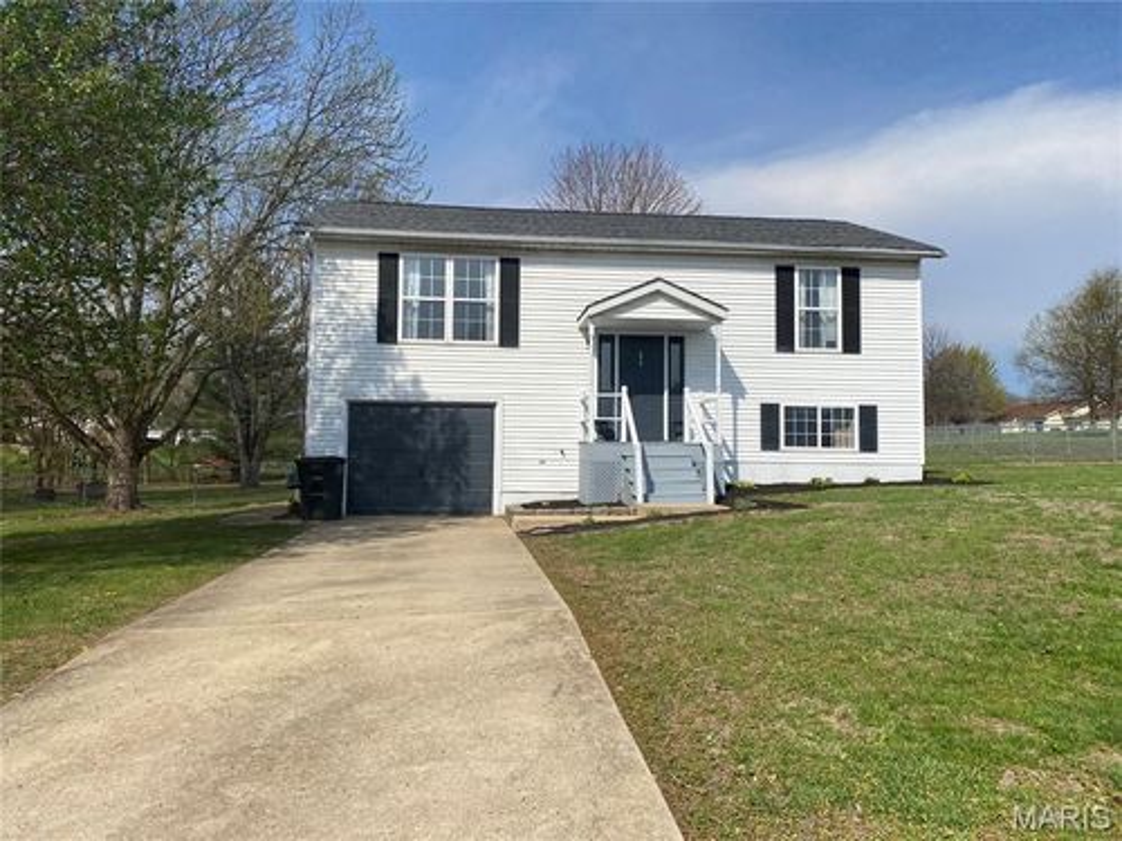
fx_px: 843
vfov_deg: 53.1
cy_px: 420
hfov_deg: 67.3
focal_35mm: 26
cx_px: 561
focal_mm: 4.25
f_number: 1.8
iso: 32
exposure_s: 1/5495
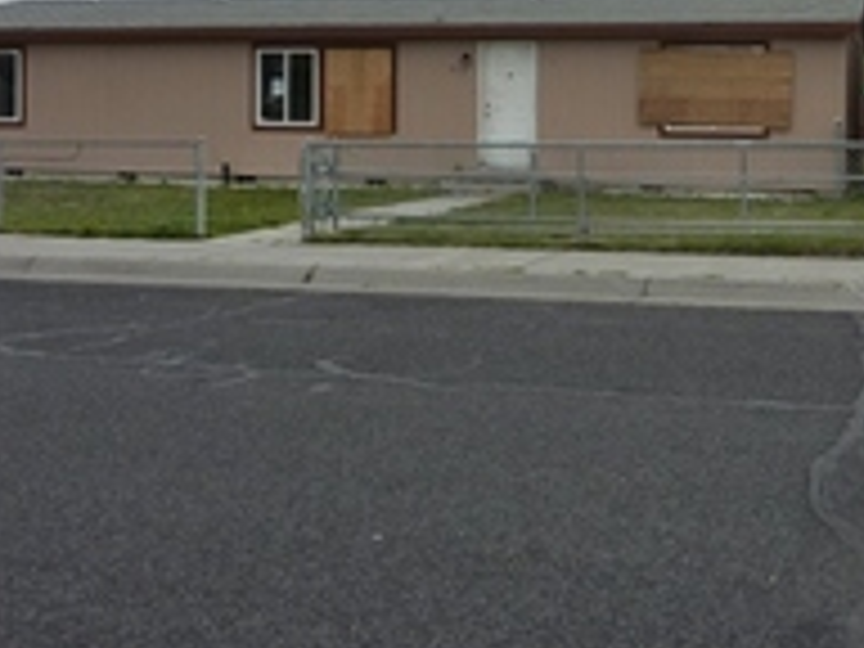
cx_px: 621
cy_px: 130
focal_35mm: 45
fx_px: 1123
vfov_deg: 31.4
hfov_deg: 41.1
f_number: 3.3
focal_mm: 4.1
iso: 125
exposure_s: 1/100
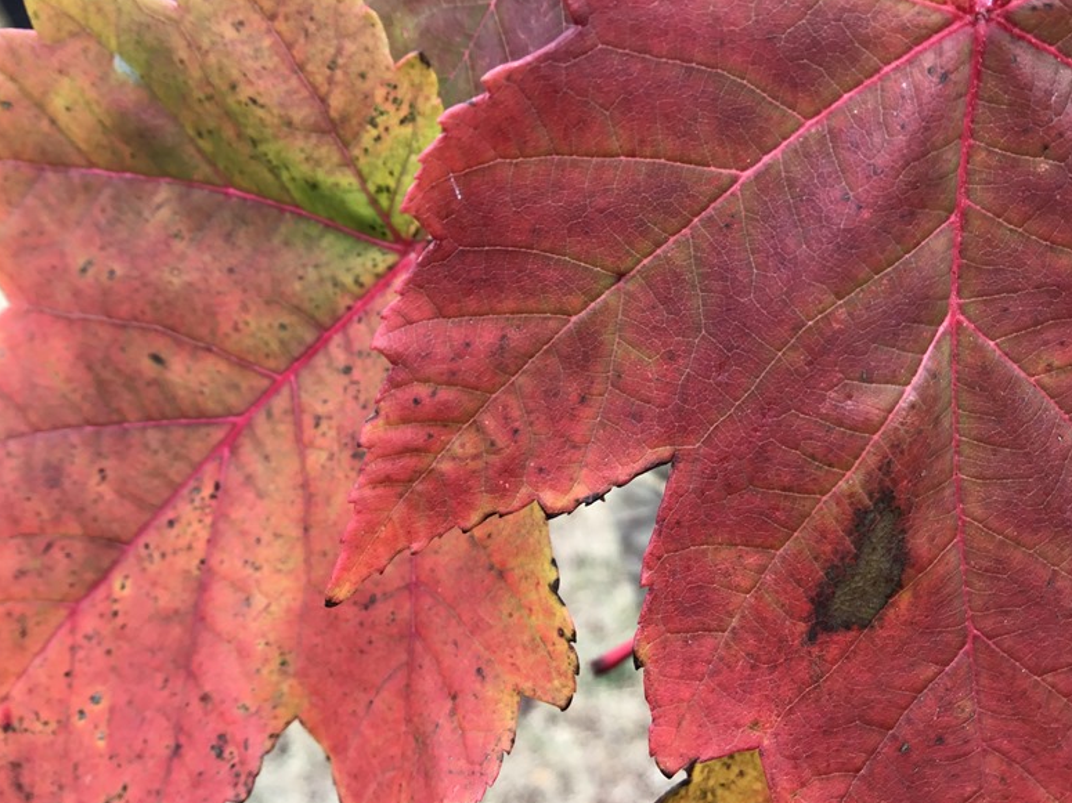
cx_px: 524
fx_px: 991
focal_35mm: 32
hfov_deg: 56.8
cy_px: 398
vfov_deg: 44.1
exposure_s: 1/120
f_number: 2.4
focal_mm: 3.3
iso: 25
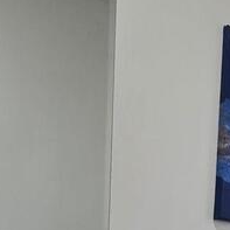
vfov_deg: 23.1
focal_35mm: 63
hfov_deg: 25.2
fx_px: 474
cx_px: 259
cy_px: 326
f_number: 2.2
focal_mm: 2.2
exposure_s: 1/100
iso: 80
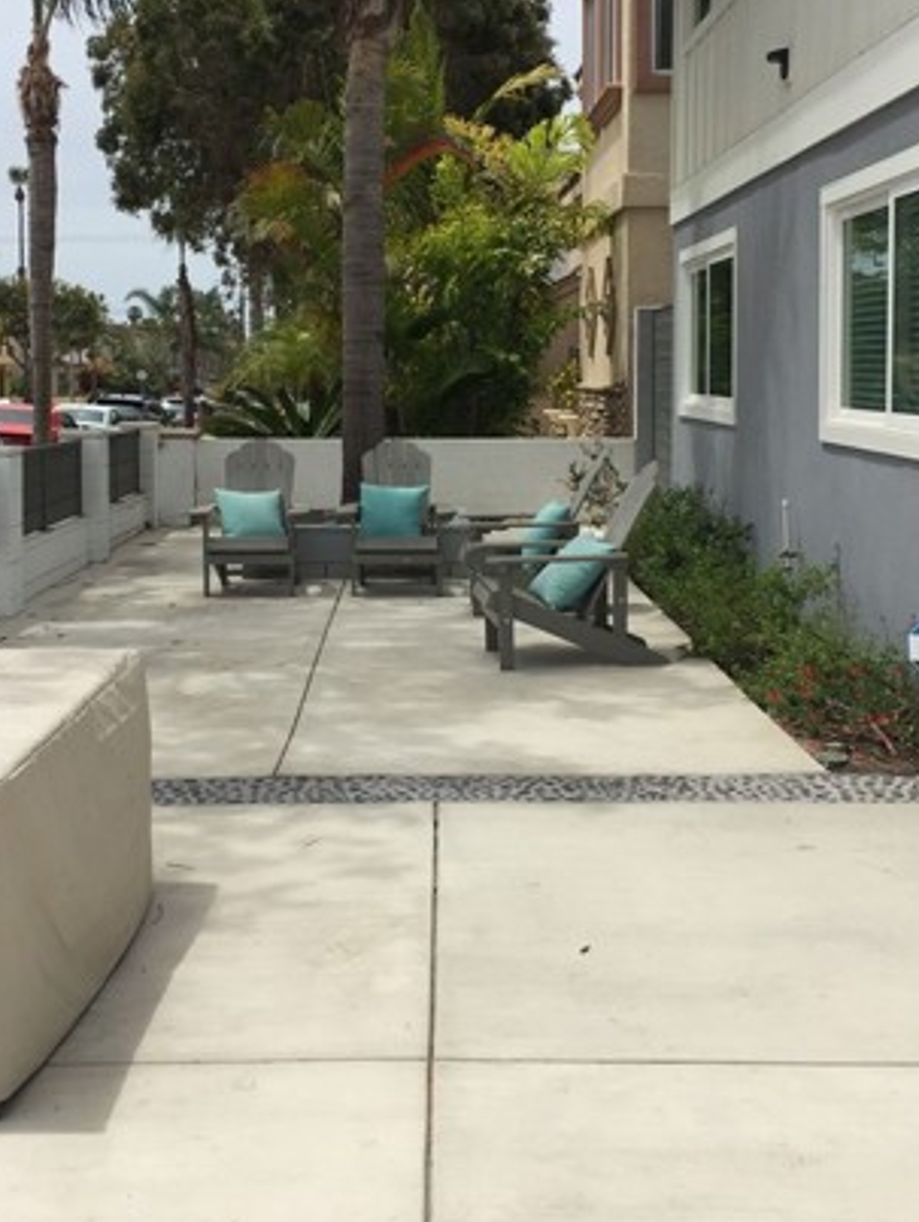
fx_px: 1626
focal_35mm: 46
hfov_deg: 31.5
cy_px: 464
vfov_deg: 40.9
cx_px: 419
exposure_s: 1/3300
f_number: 2.2
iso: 32
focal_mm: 4.15
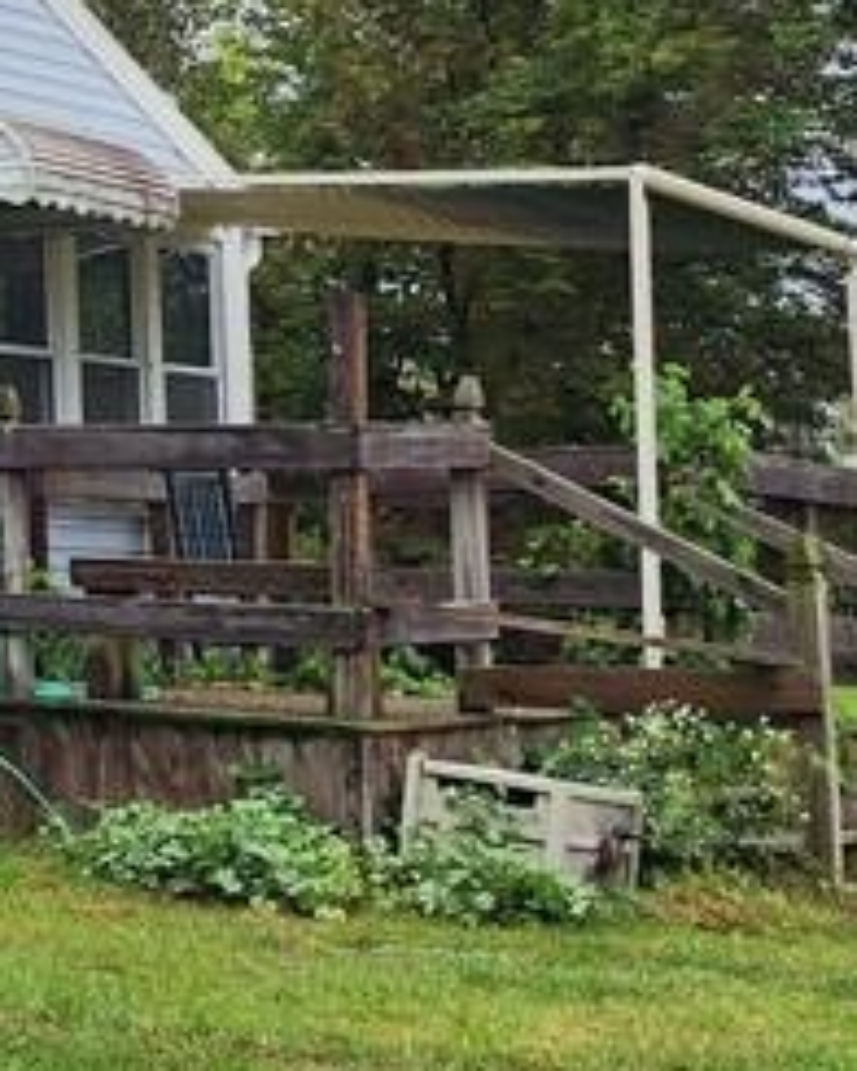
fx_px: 2980
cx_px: -1049
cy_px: 188
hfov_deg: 13.2
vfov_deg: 20.1
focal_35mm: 94
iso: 16
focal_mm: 6.4
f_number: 1.8
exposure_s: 1/180
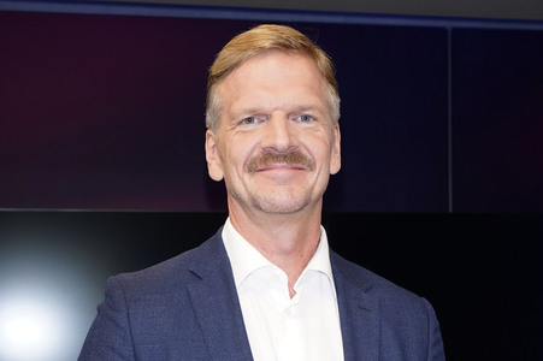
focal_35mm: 41
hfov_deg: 47.4
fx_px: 618
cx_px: 272
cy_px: 180
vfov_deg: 32.6
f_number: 5.6
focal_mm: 41
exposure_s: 1/160
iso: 2000
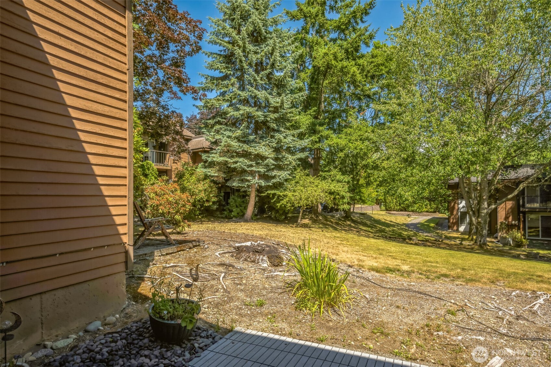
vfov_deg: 65.9
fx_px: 283
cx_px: 276
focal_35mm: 18
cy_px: 184
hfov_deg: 88.4
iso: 100
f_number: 11
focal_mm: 18.5
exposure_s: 1/60
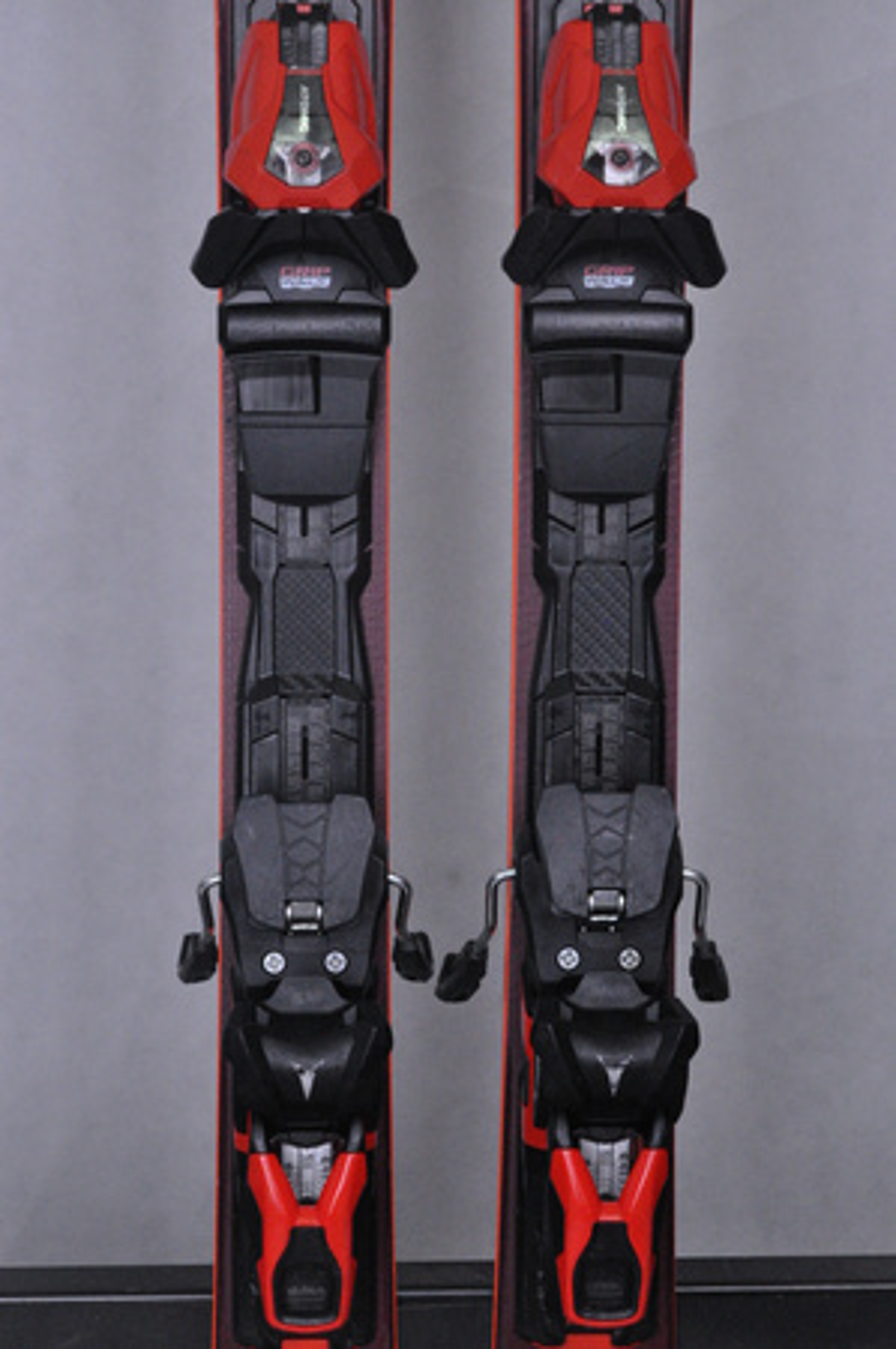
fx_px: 3704
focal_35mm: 99
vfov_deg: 20.6
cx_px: 448
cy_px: 674
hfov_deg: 13.8
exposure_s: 1/125
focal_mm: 66
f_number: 9.5
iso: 3200
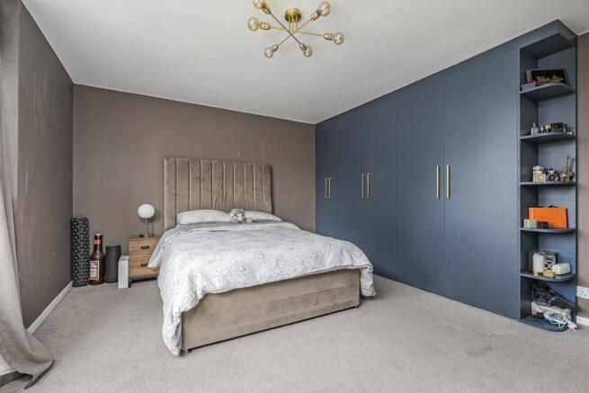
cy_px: 196
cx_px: 294
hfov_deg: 96.7
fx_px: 262
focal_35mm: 16
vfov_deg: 73.8
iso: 320
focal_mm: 16
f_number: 9
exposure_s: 1/8
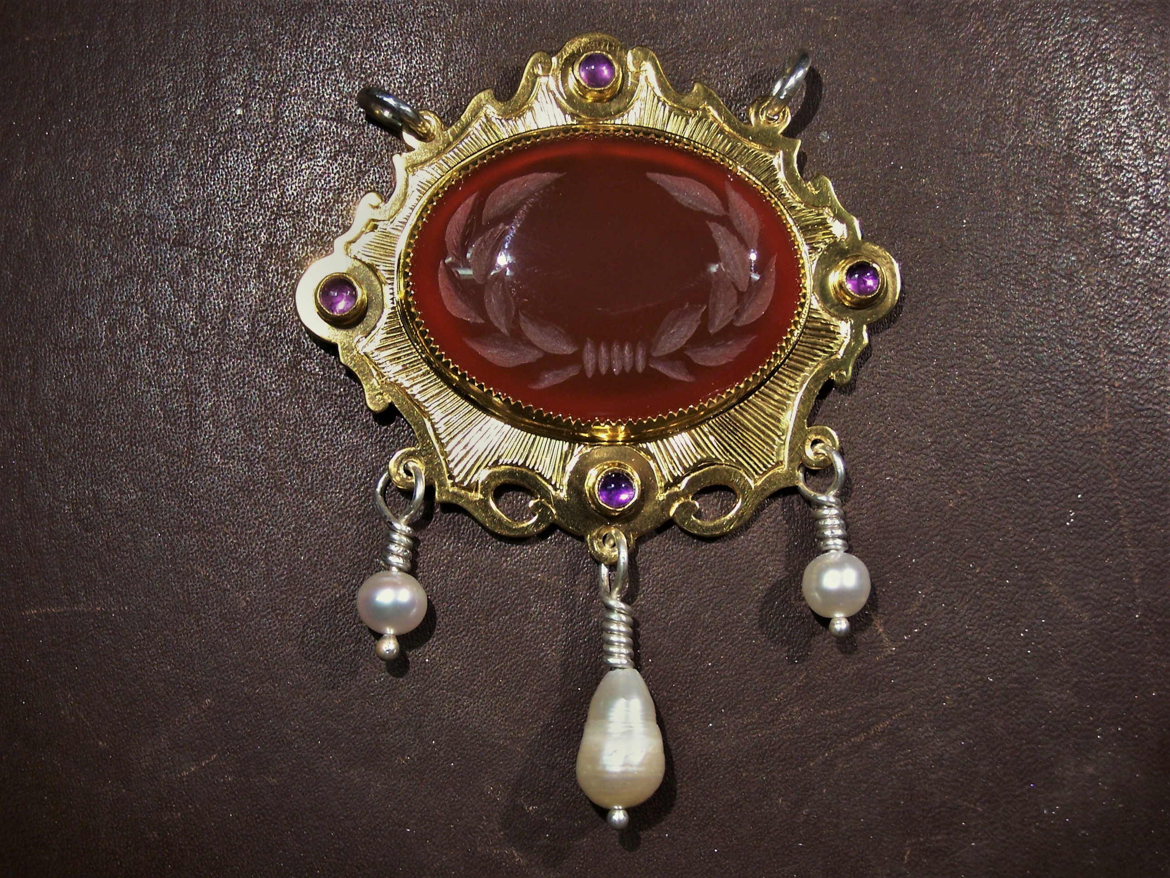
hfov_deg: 29.0
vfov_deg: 21.9
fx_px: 2265
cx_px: 585
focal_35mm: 67
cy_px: 439
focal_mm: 11.1
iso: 140
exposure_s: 1/40
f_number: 3.2
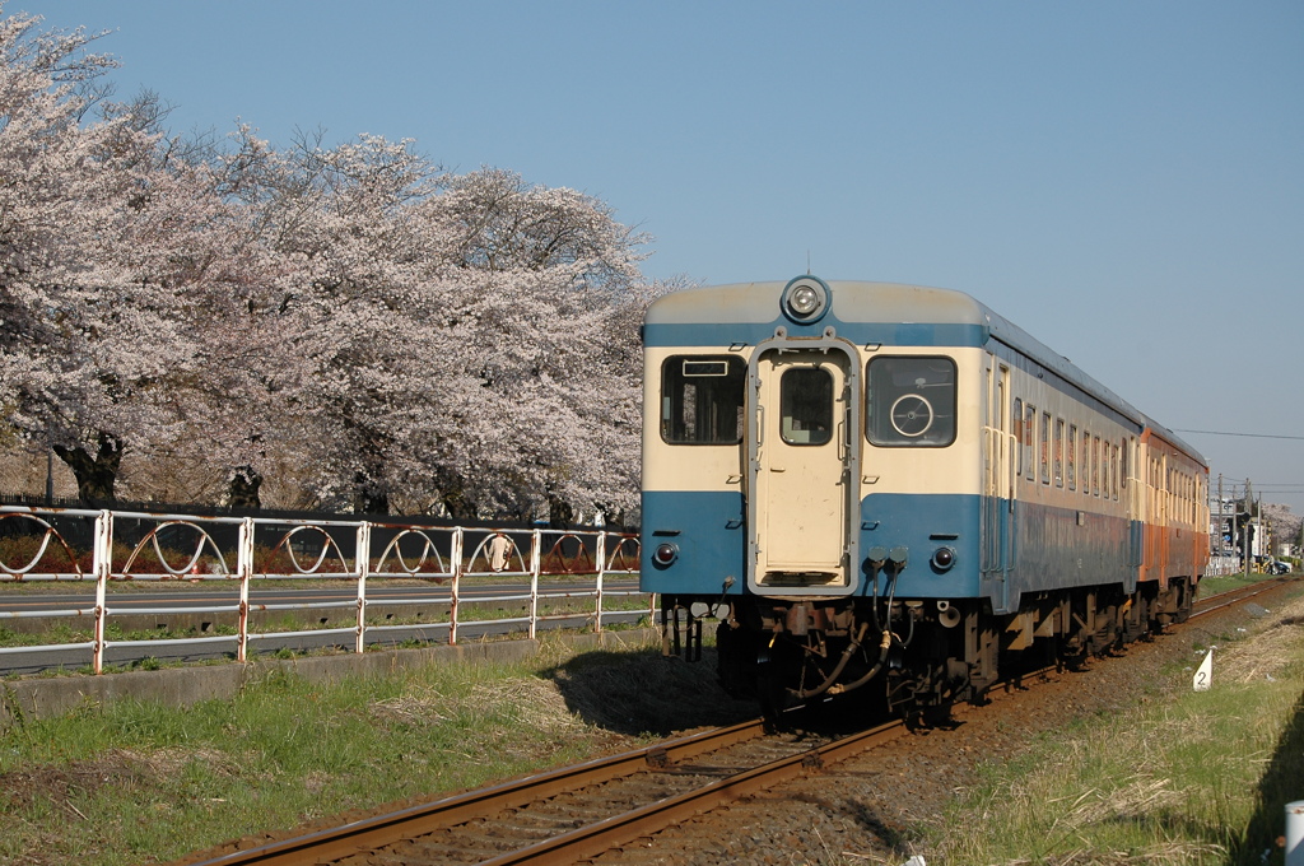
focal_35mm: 82
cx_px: 652
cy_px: 433
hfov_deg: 24.6
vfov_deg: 16.5
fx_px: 2985
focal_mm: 55
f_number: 7.1
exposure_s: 1/800
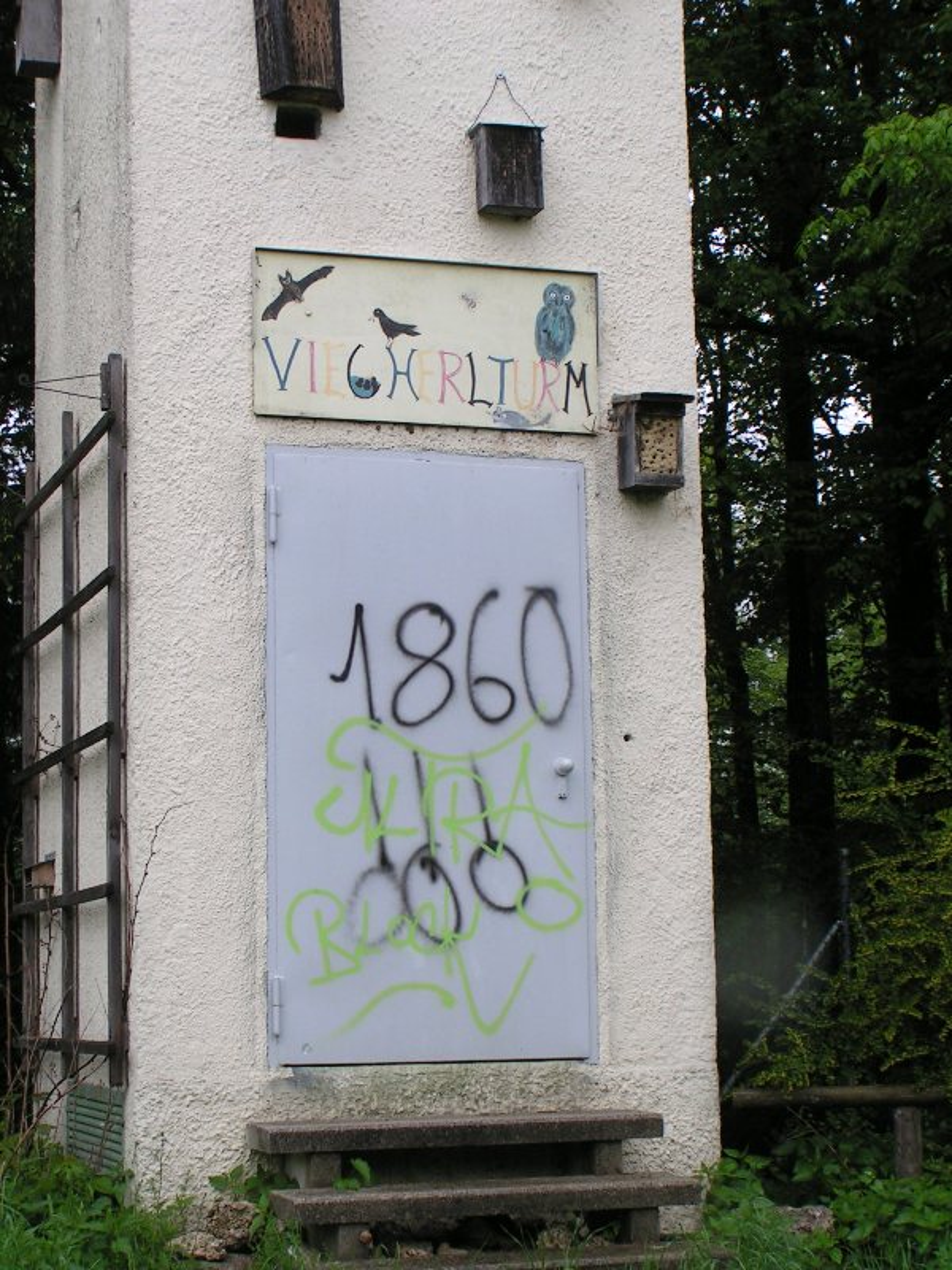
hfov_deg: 23.7
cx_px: 476
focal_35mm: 62
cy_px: 635
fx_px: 2273
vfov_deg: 31.2
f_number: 5
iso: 50
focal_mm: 9.6
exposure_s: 1/200
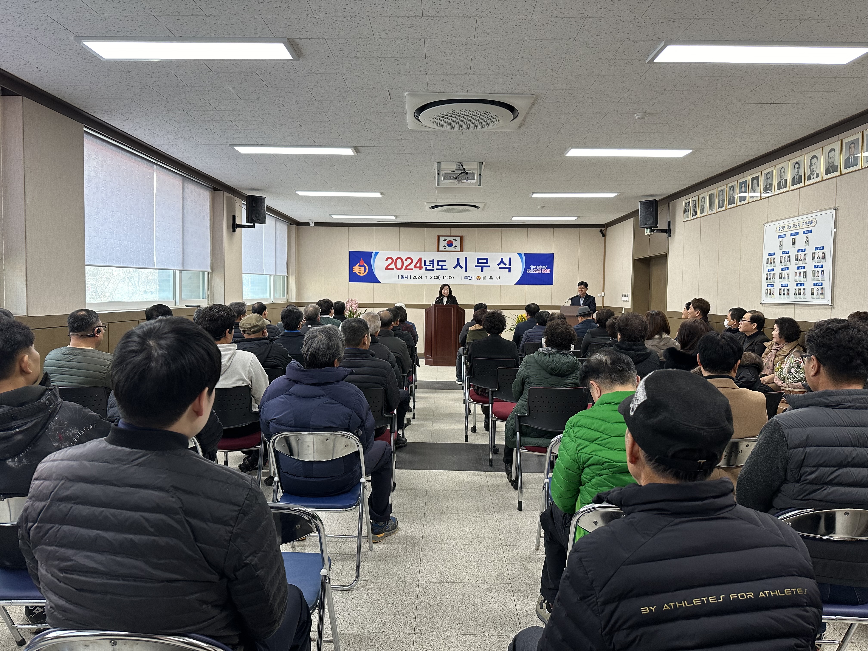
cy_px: 326
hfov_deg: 71.6
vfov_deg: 56.8
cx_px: 434
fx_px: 602
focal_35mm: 24
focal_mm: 6.86
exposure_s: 1/60
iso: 160
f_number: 1.78
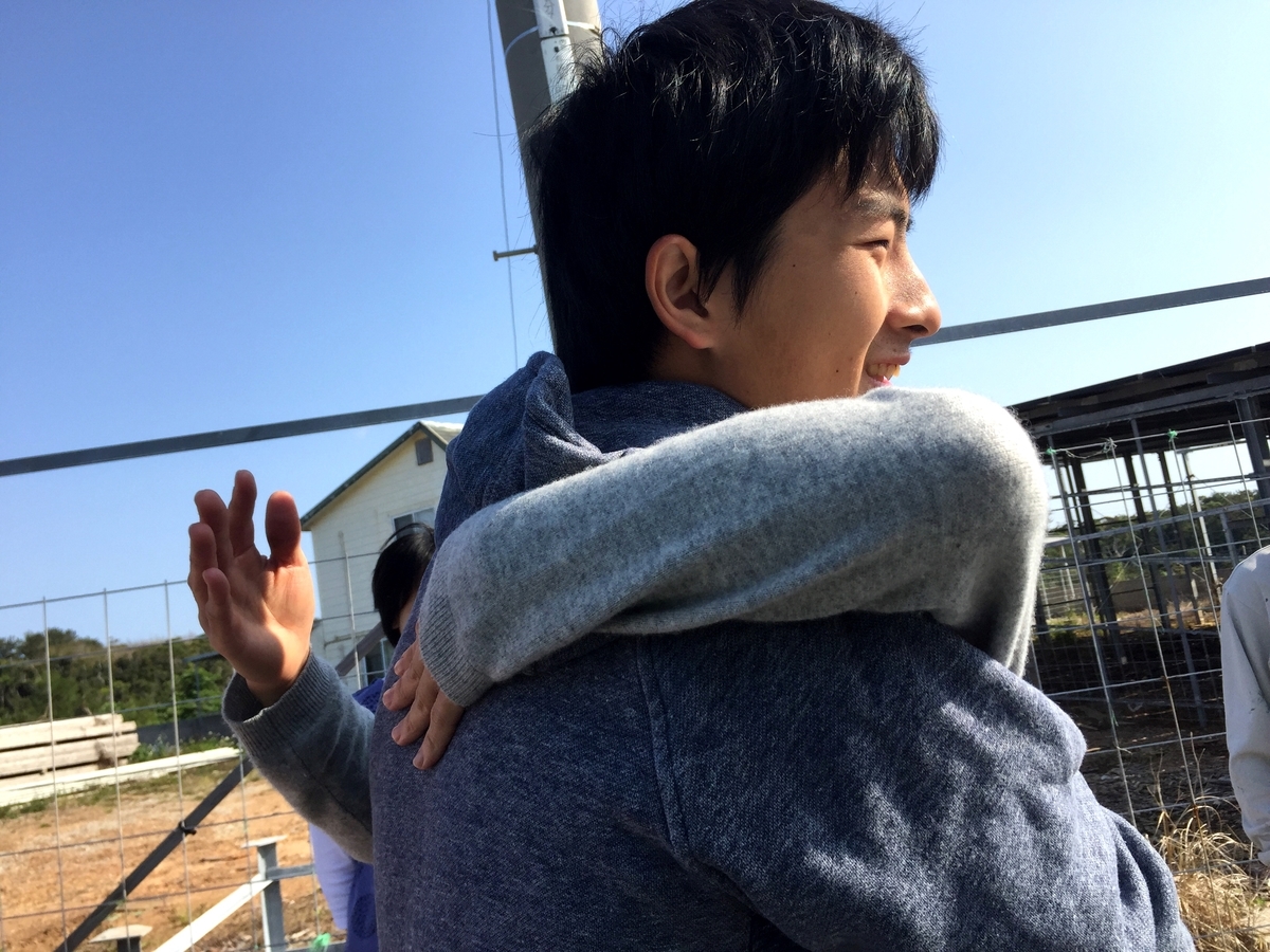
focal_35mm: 29
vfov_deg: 48.2
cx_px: 635
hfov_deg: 61.7
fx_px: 1064
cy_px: 476
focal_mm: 4.15
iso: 32
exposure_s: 1/1582
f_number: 2.2
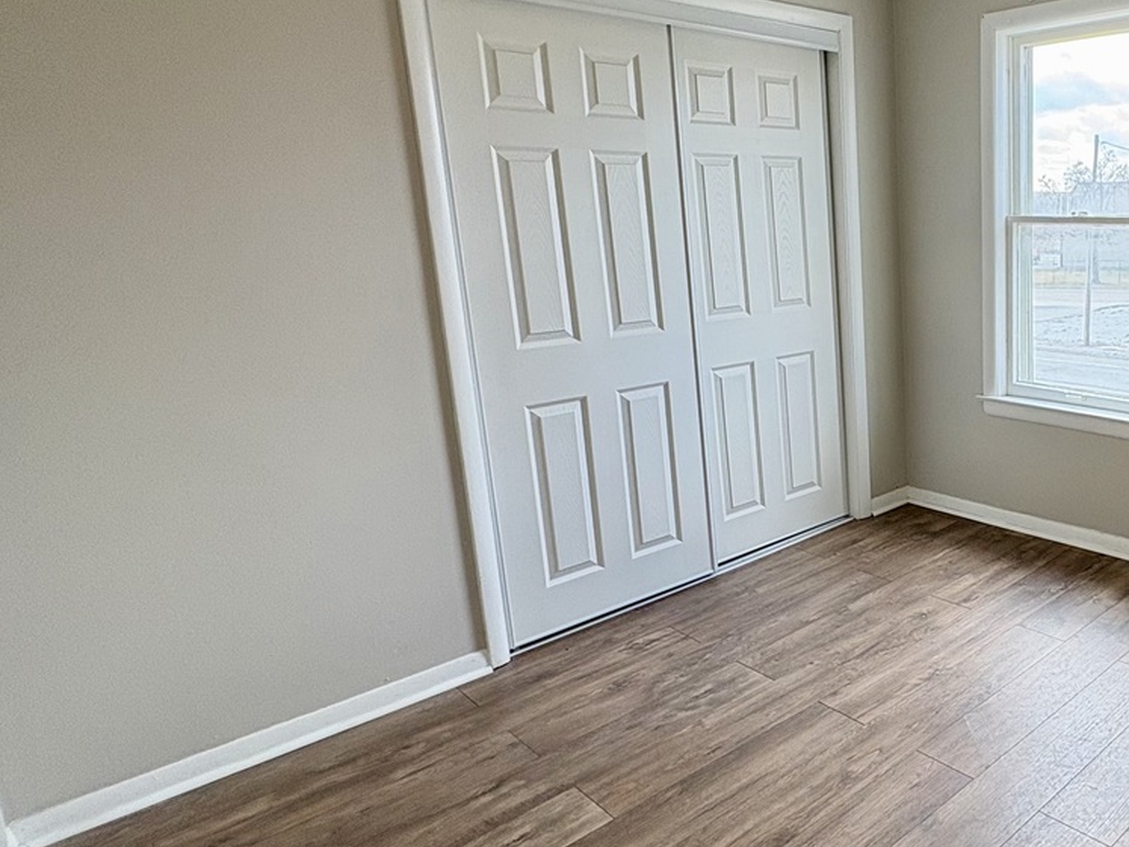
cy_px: 387
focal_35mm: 27
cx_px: 990
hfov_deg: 57.3
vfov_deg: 51.3
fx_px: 880
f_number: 2.2
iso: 125
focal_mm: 2.22
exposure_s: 1/120
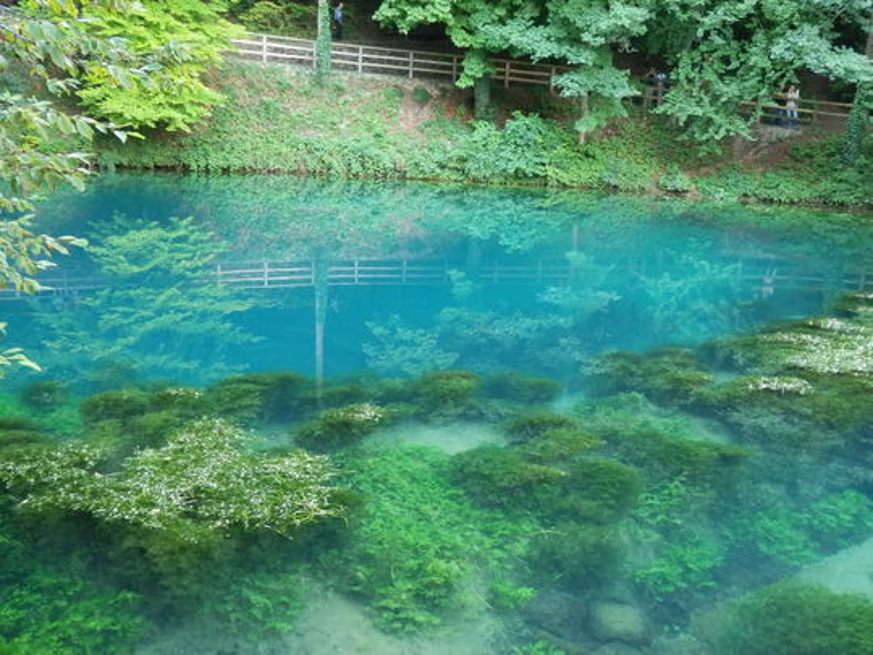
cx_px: 436
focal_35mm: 33
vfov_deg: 42.9
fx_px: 832
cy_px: 328
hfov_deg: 55.4
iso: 400
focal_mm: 6
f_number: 3.4
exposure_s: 1/40
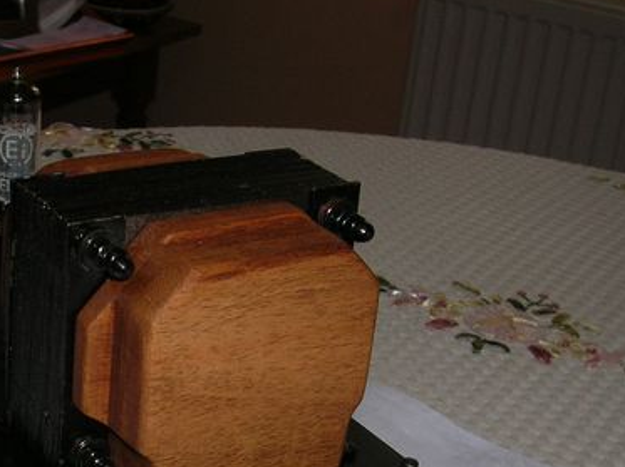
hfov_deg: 25.1
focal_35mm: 75
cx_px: 44
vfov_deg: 19.2
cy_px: 432
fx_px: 1353
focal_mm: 5.8
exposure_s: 1/60.1
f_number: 2.8
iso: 50
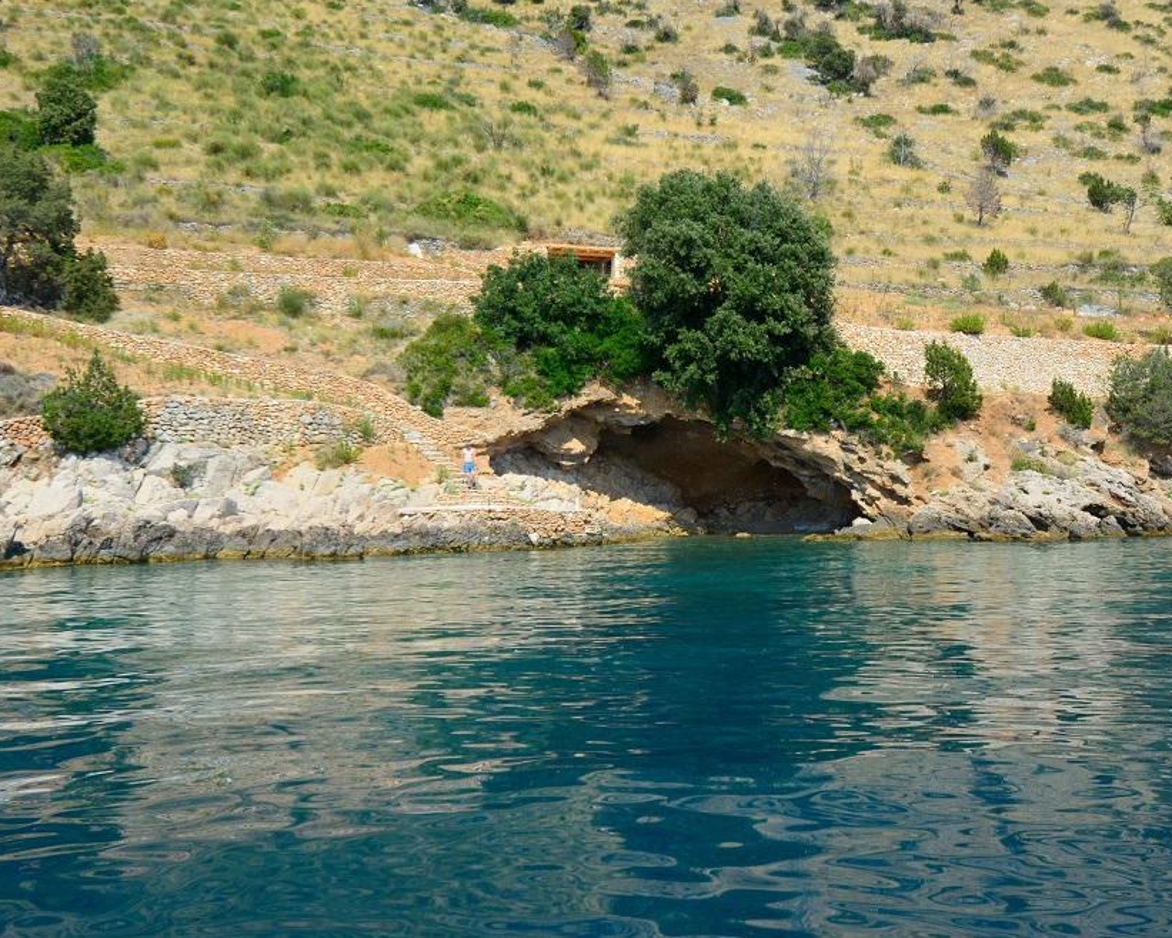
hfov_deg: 44.5
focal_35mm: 41
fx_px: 1422
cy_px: 469
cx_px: 704
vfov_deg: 36.5
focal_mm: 24
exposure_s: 1/2000
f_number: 5.6
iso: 400
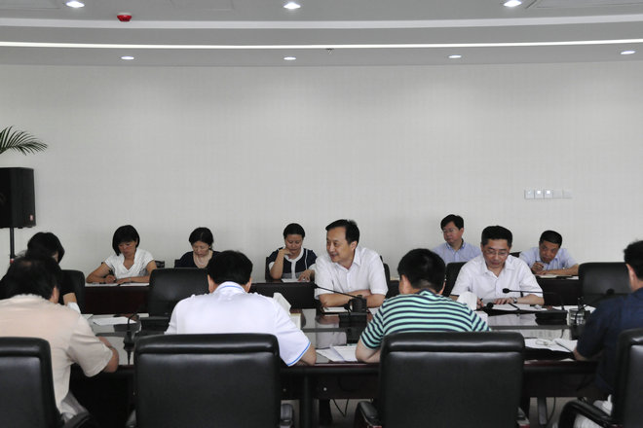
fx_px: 938
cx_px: 322
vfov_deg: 25.8
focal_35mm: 52
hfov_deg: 37.9
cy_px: 214
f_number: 7.1
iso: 2000
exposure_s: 1/200
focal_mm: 35
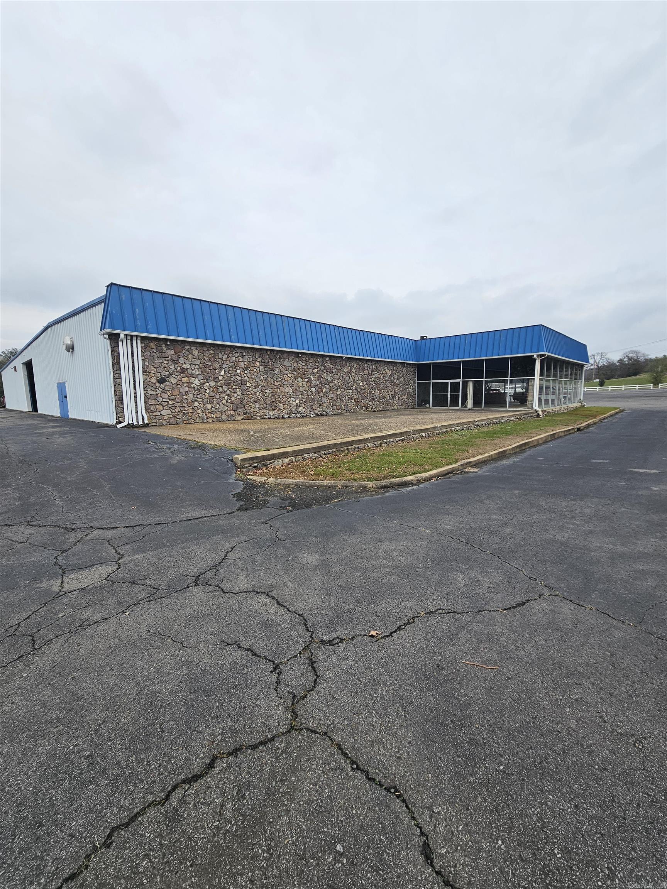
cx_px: 334
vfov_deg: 106.2
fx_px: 334
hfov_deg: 89.9
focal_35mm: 13
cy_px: 444
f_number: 2.2
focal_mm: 2.2
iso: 50
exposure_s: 1/694
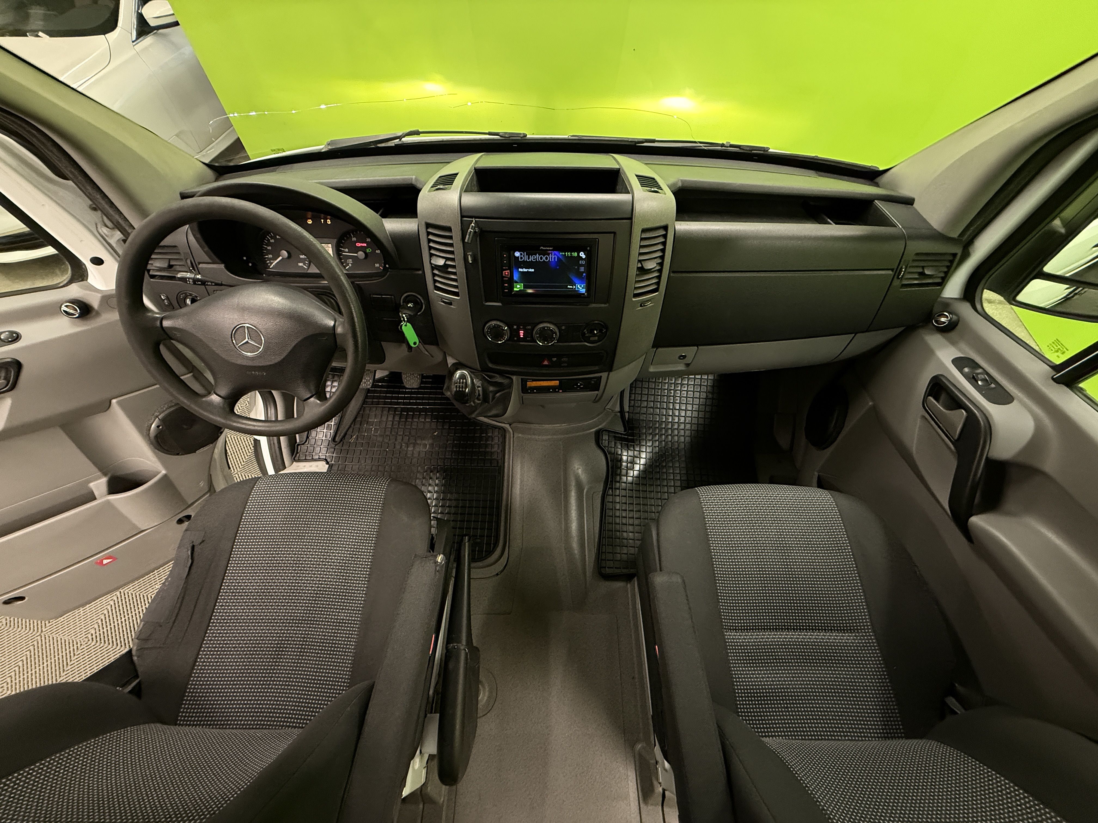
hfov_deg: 102.1
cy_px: 412
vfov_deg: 85.7
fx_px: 444
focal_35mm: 14
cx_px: 549
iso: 500
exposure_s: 1/50
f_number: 2.2
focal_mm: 2.22
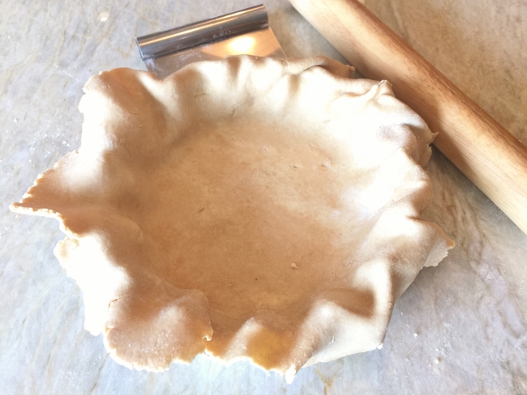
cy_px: 198
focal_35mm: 29
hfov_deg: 61.6
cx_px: 264
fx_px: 442
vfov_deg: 48.3
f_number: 2.2
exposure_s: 1/30
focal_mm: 4.15
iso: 32
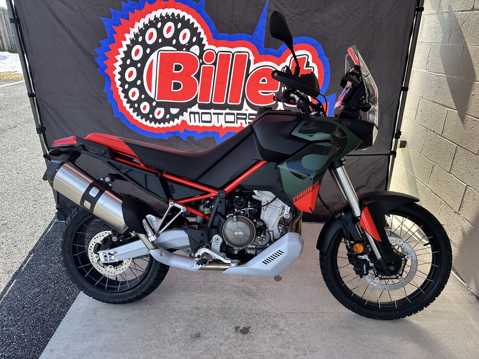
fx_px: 332
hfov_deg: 71.6
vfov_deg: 56.8
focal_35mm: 24
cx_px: 240
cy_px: 180
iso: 80
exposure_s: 1/1157
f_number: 1.78
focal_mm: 6.86
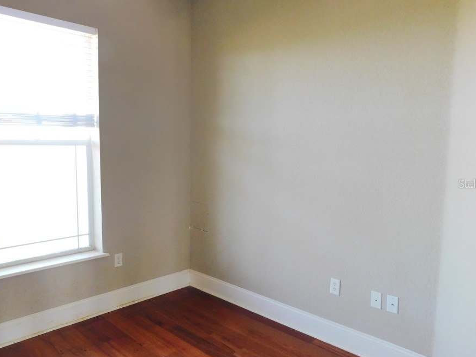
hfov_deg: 65.3
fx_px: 371
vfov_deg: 51.3
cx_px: 230
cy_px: 183
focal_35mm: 27
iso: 280
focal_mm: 4
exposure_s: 1/30
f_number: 3
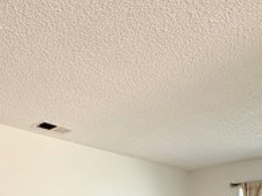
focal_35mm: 46
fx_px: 348
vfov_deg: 23.9
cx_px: 106
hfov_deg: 41.1
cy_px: 305
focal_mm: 2.22
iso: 100
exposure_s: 1/129
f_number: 2.2
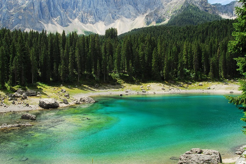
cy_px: 82
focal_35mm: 30
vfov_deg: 43.6
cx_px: 123
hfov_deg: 61.9
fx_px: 205
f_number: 6.3
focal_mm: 20
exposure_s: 1/160
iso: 100
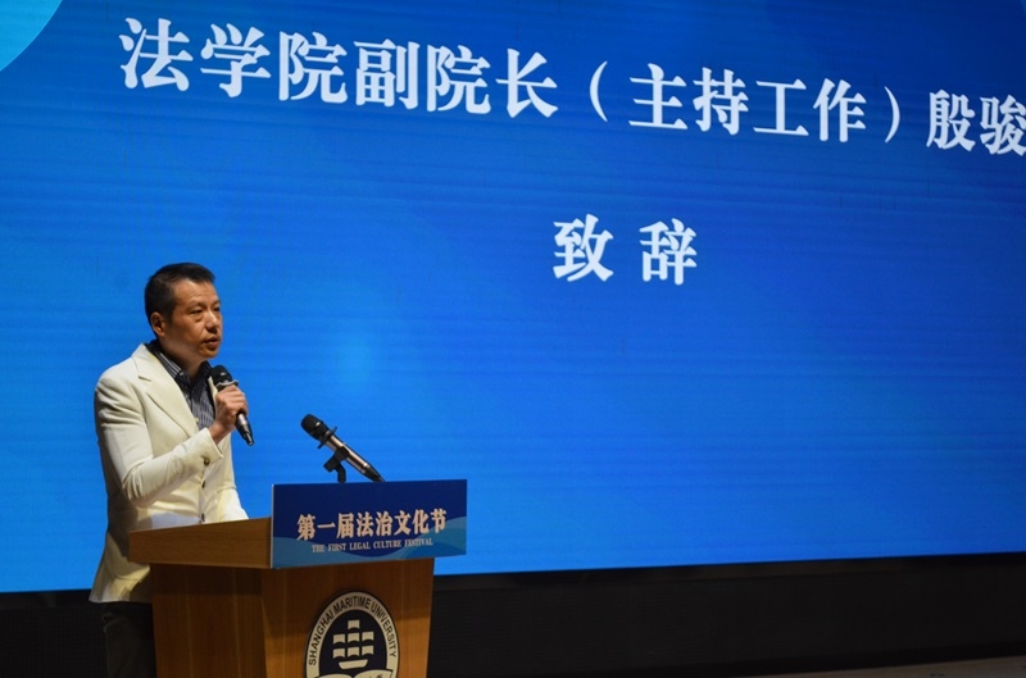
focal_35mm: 82
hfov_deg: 24.7
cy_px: 339
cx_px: 513
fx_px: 2345
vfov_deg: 16.5
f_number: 6.3
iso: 1600
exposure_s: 1/400
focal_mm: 55
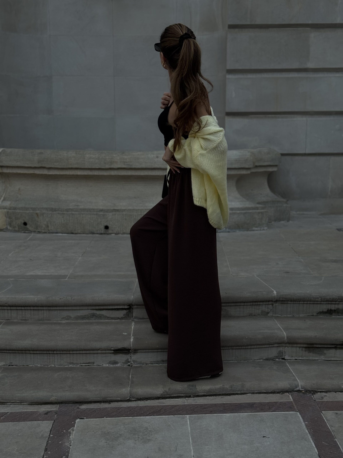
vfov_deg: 39.7
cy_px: 229
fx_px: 634
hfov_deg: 30.3
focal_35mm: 48
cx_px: 172
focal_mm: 6.76
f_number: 1.78
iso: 64
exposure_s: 1/272
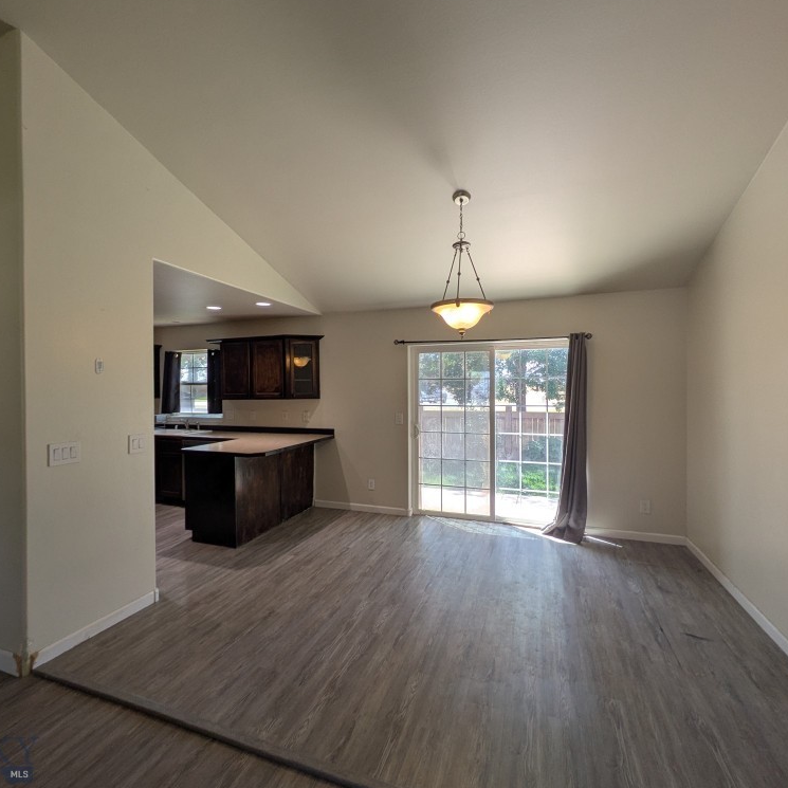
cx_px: 375
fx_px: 438
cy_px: 390
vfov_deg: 84.0
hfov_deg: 83.9
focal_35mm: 17
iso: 54
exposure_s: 1/129
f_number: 2.2
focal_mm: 1.83
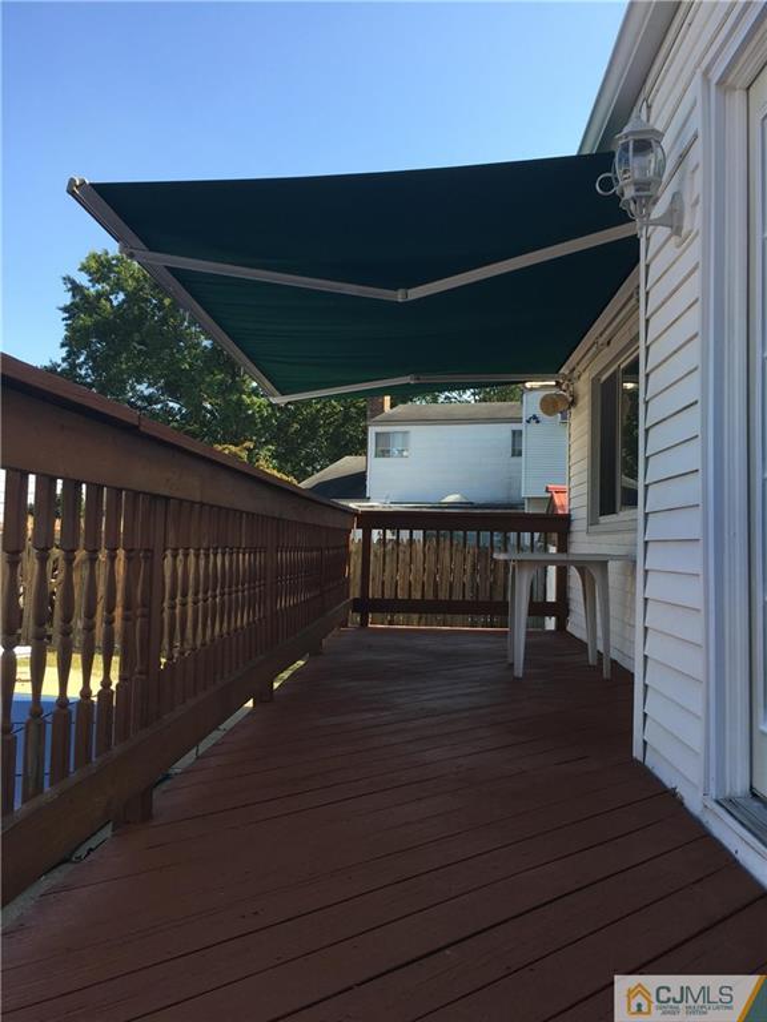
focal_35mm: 29
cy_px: 511
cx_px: 384
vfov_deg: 61.7
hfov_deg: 48.2
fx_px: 857
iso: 25
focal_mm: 4.15
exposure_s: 1/496
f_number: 2.2
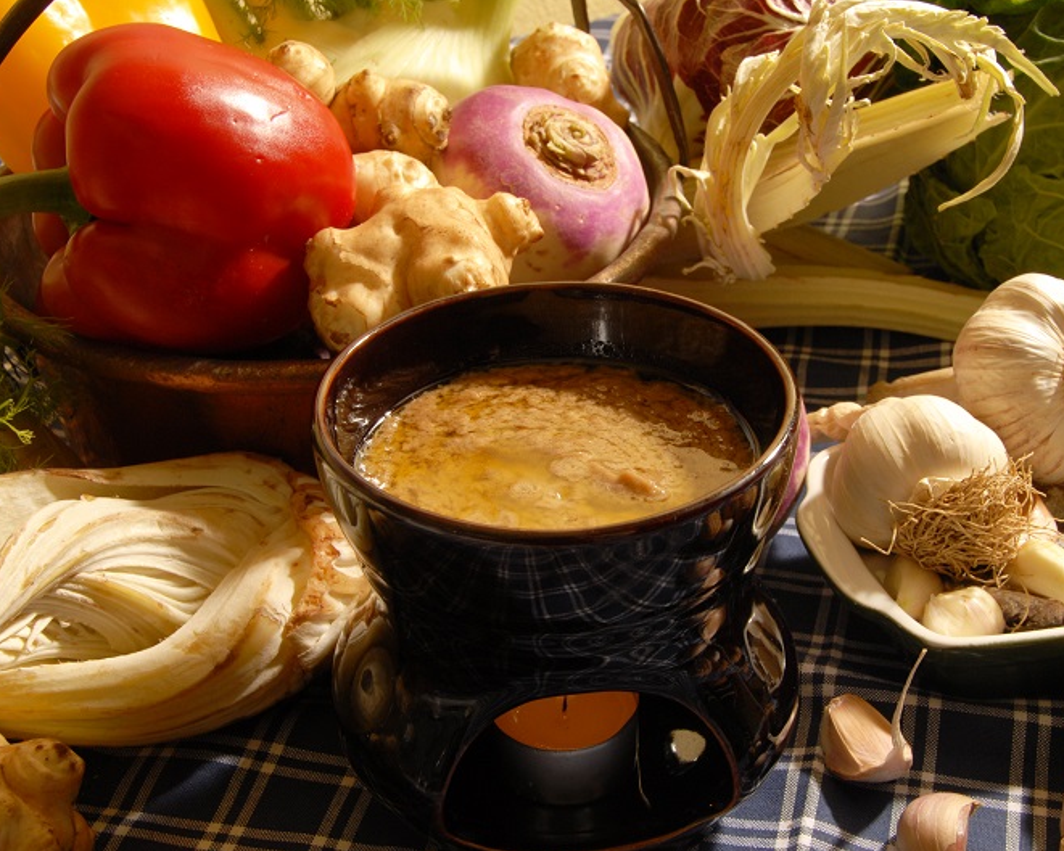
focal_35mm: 58
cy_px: 426
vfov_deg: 26.2
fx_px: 1827
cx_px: 594
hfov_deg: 32.4
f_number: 13
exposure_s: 1/60
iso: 200
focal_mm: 34
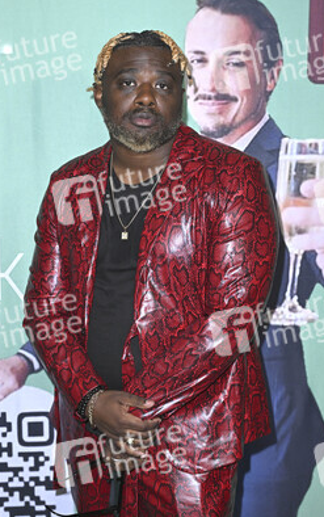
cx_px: 157
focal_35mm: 63
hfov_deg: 20.7
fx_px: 888
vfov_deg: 32.4
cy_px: 260
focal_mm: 61
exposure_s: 1/200
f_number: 5.6
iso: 1600
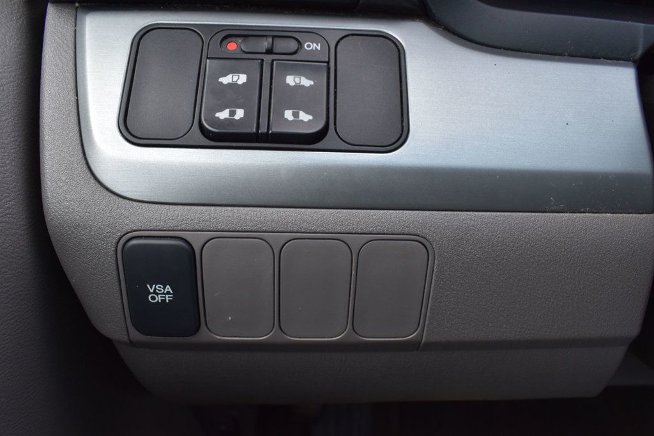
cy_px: 218
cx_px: 327
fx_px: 490
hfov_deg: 67.4
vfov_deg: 47.9
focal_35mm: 27
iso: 400
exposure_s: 1/125
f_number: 9
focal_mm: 18
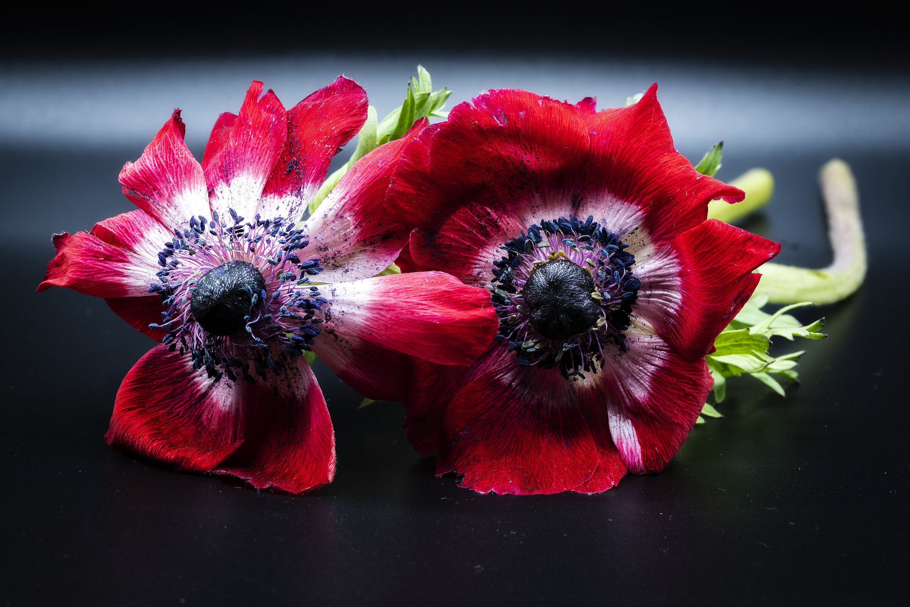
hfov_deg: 19.5
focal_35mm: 105
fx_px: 2654
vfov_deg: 13.0
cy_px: 304
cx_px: 455
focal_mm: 105
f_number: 20
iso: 64
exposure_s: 3
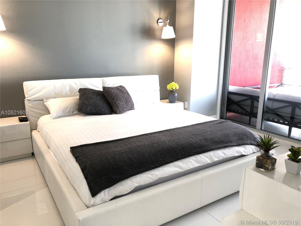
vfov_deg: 48.2
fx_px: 252
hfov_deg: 61.7
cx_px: 150
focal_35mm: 29
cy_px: 113
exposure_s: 1/20
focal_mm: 3.99
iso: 40
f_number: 1.8
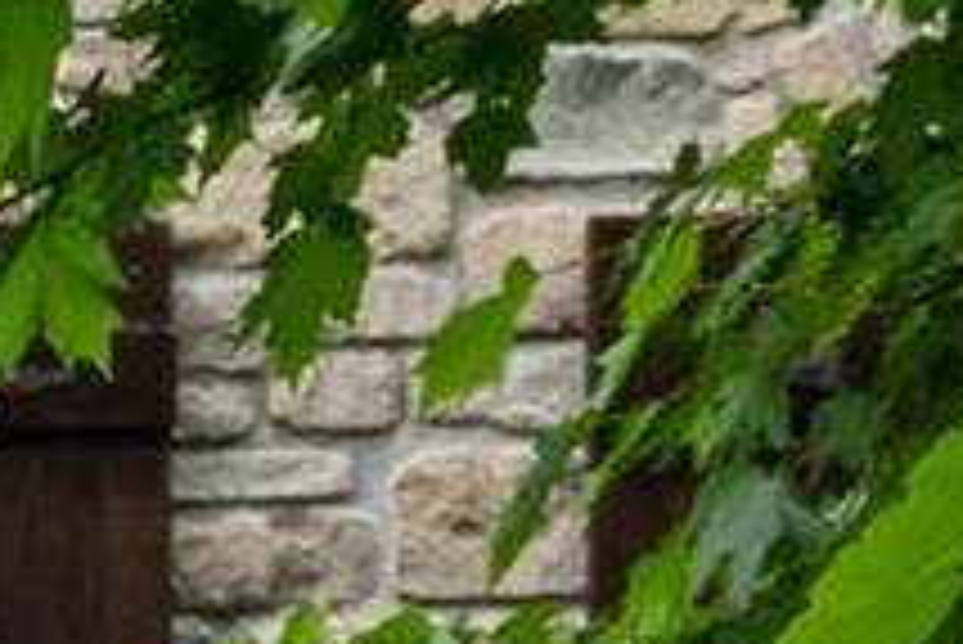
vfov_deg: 5.1
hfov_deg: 6.6
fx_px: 7200
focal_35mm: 269
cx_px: -2398
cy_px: 950
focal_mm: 18
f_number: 8
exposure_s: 1/250
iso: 400
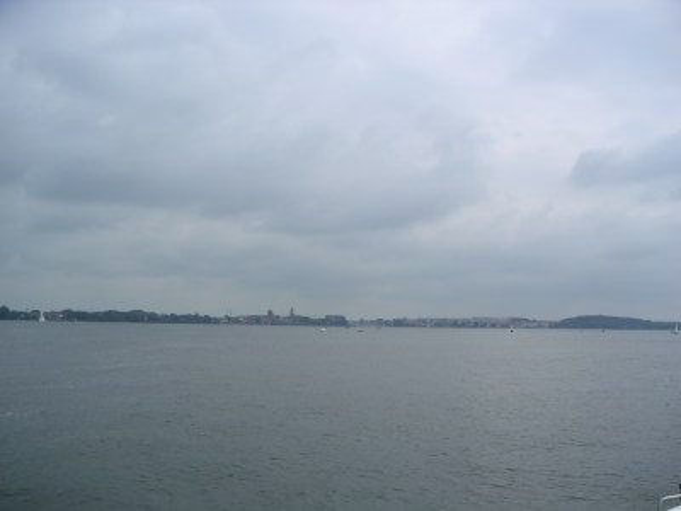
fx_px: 748
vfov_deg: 37.7
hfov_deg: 49.0
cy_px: 256
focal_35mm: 38
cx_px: 340
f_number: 6.7
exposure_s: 1/350
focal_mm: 6
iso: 50
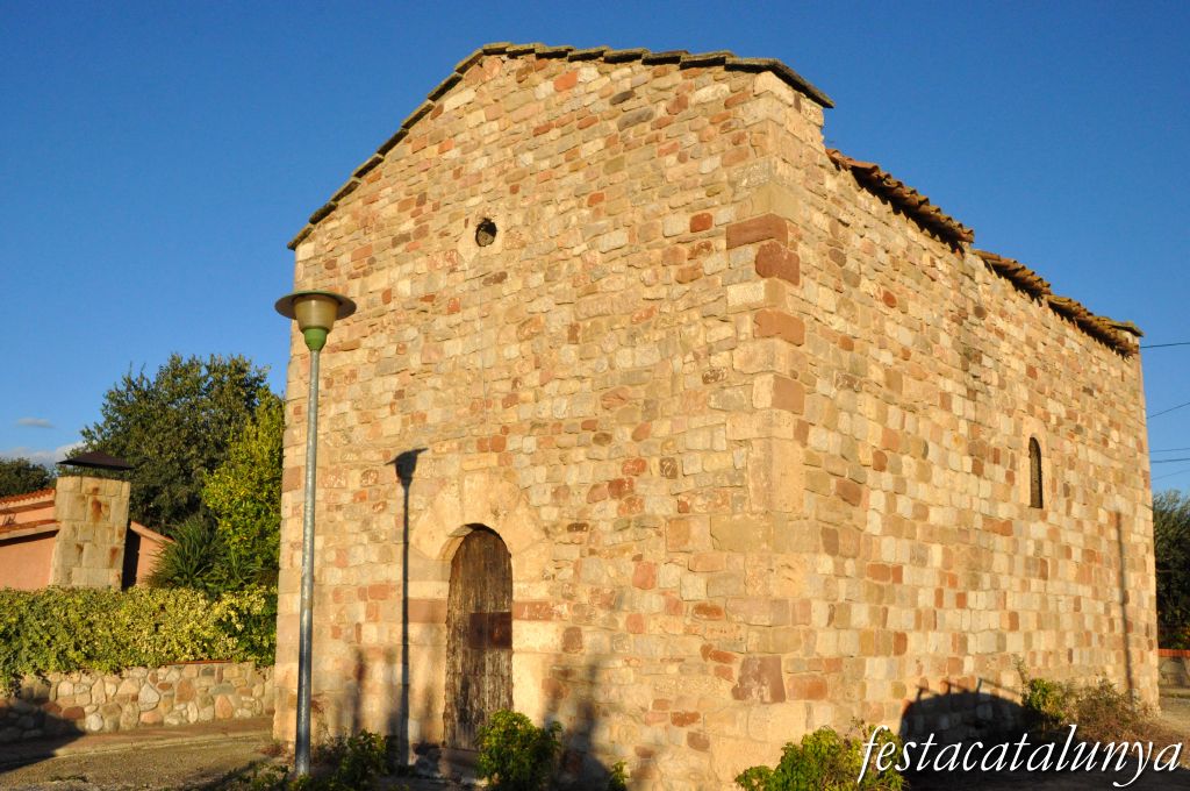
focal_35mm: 30
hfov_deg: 62.0
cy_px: 396
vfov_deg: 43.5
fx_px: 990
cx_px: 595
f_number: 16
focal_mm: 20
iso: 1600
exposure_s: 1/1000
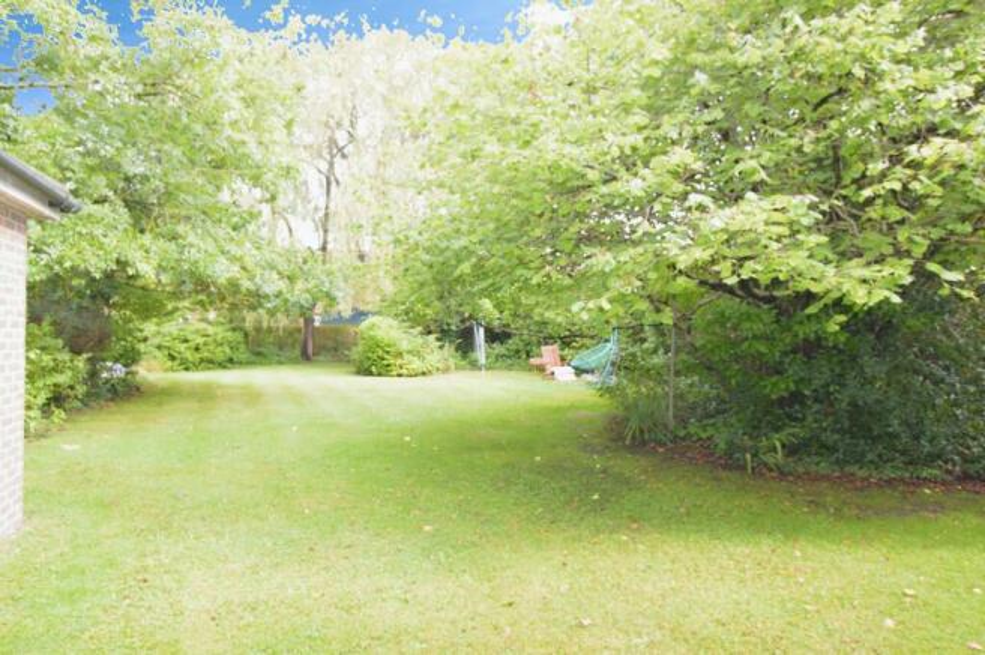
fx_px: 615
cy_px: 328
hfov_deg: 77.4
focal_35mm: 22
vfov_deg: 56.0
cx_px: 492
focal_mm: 15
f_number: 5.6
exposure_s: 1/125
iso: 280
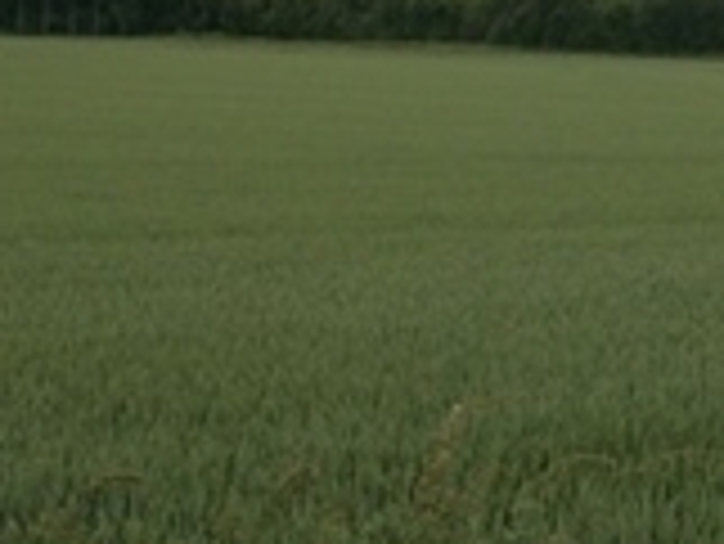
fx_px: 2491
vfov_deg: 12.2
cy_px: -76
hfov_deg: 16.4
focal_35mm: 119
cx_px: 621
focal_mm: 5.7
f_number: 8.8
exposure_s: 1/100
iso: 80
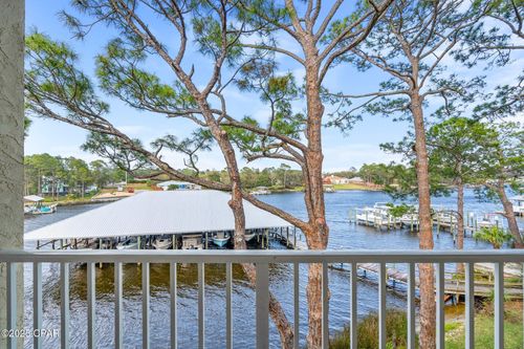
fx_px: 233
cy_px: 174
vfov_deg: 73.7
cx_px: 262
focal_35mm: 16
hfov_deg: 96.8
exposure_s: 1/320
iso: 400
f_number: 8
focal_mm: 16
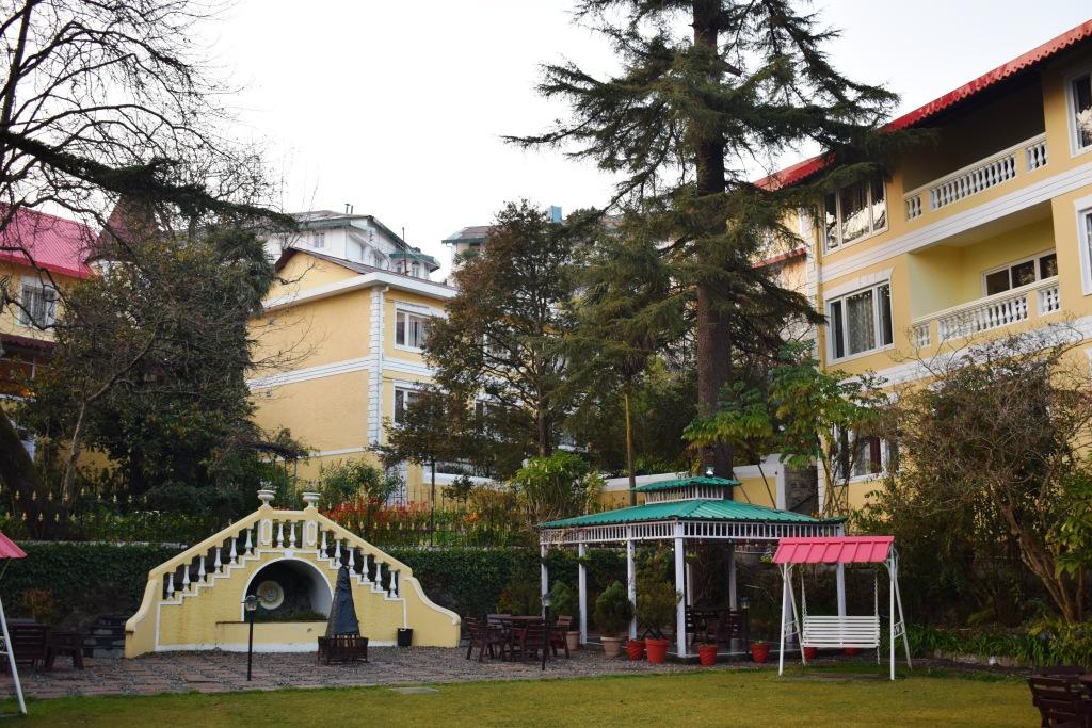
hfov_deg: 47.9
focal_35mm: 40
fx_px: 1229
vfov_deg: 33.0
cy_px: 364
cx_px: 546
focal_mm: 27
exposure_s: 1/100
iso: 400
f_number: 5
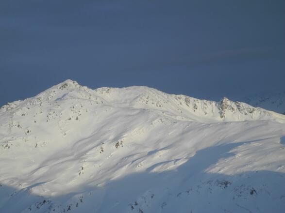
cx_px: 142
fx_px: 502
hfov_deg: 31.7
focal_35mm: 61
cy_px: 106
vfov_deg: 24.0
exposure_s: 1/800
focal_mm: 13
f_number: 3.5
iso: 100
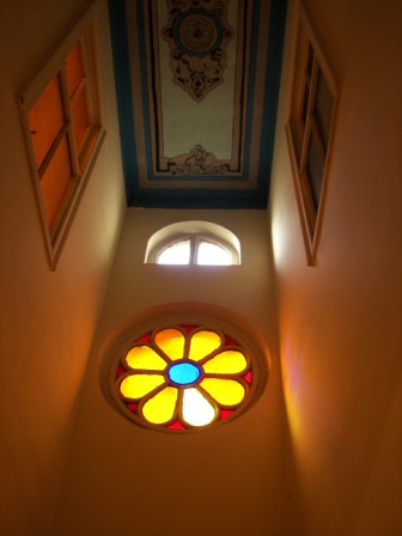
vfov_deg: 51.4
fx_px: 557
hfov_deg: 39.7
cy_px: 268
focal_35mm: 36
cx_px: 201
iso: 100
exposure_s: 1/5.9
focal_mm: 6
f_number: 2.8
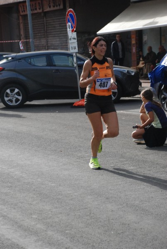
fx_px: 727
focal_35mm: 105
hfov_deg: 13.1
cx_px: 84
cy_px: 124
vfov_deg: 19.4
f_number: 5.6
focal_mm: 70
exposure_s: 1/1250
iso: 1000
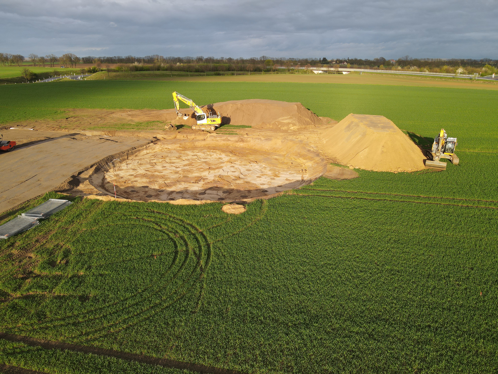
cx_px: 249
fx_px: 345
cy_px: 187
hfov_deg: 71.6
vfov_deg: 56.8
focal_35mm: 24
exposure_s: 1/240
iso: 100
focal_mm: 4.5
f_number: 2.8
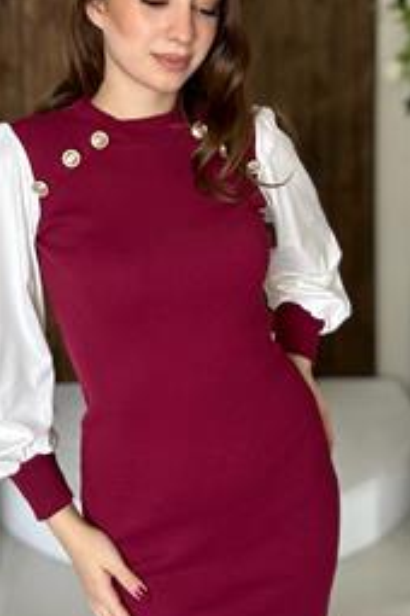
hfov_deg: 27.5
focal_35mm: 49
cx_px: 164
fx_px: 837
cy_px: 169
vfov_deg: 39.5
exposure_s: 1/100
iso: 25
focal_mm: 2.69
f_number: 1.9
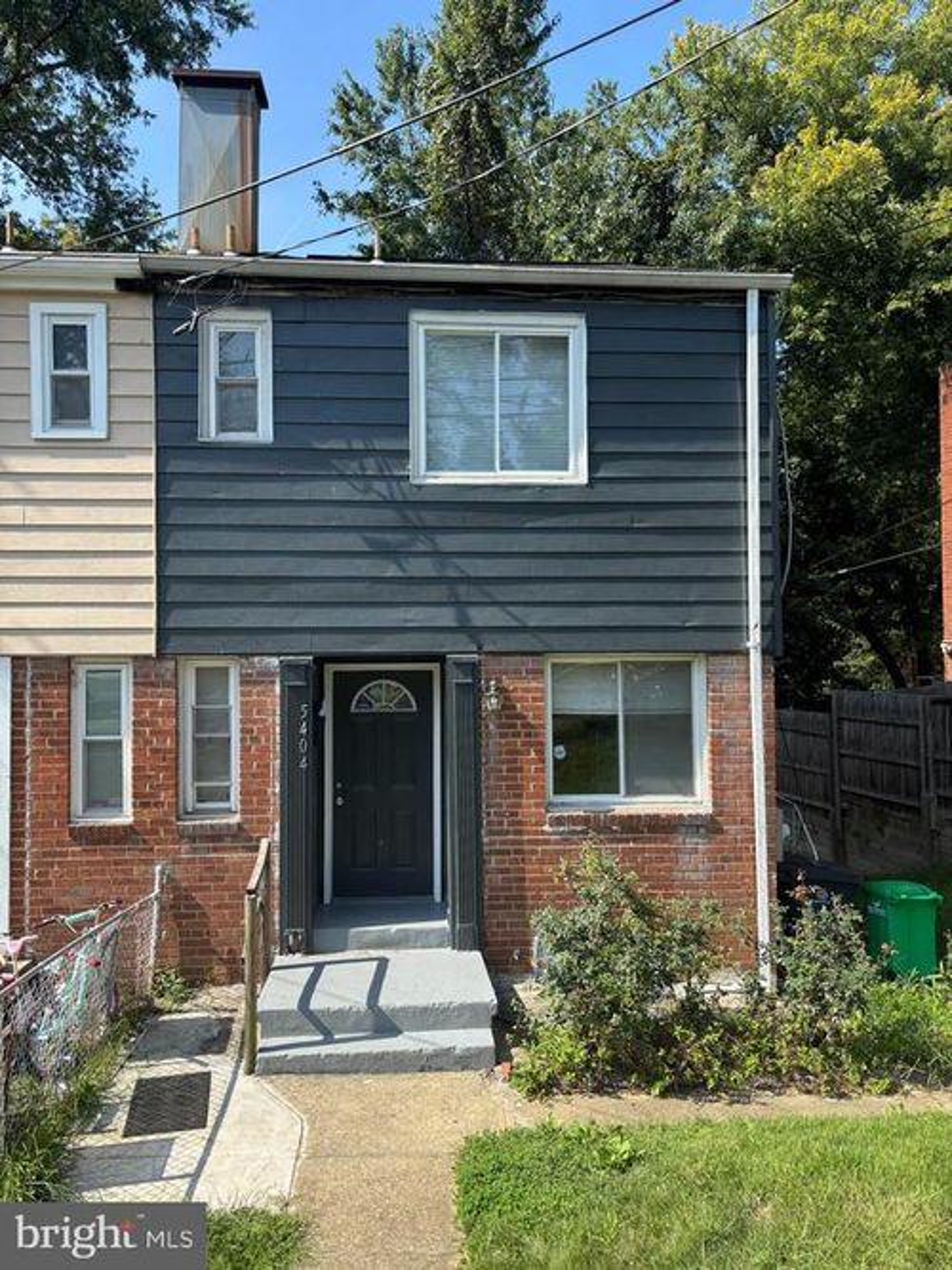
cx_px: 476
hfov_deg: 53.0
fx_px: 954
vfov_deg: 67.3
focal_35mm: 26
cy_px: 635
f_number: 1.6
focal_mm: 5.96
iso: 50
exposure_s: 1/1437
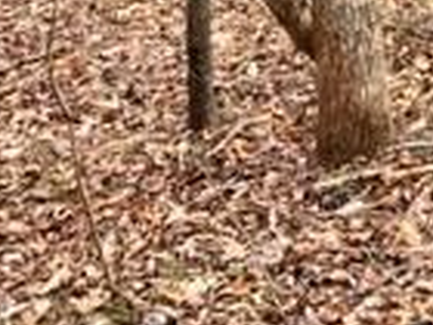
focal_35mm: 119
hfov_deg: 13.8
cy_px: -340
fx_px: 1489
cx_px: 891
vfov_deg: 11.2
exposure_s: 1/419
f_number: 1.5
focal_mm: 5.7
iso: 50
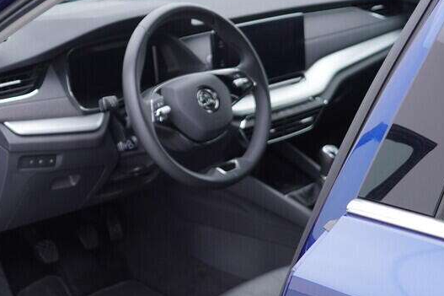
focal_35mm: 70
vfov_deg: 19.3
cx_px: 144
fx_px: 863
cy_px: 222
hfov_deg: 28.6
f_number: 2.8
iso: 125
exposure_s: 1/40
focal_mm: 24
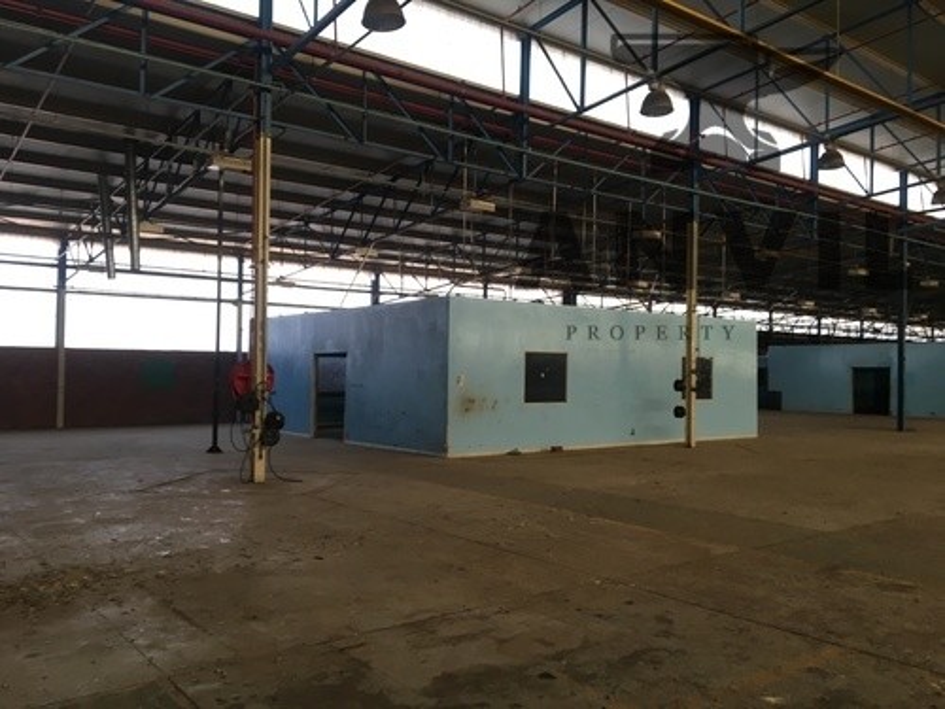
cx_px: 472
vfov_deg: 48.2
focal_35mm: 29
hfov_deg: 61.7
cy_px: 354
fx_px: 792
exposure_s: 1/33
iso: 32
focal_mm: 4.15
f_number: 2.2
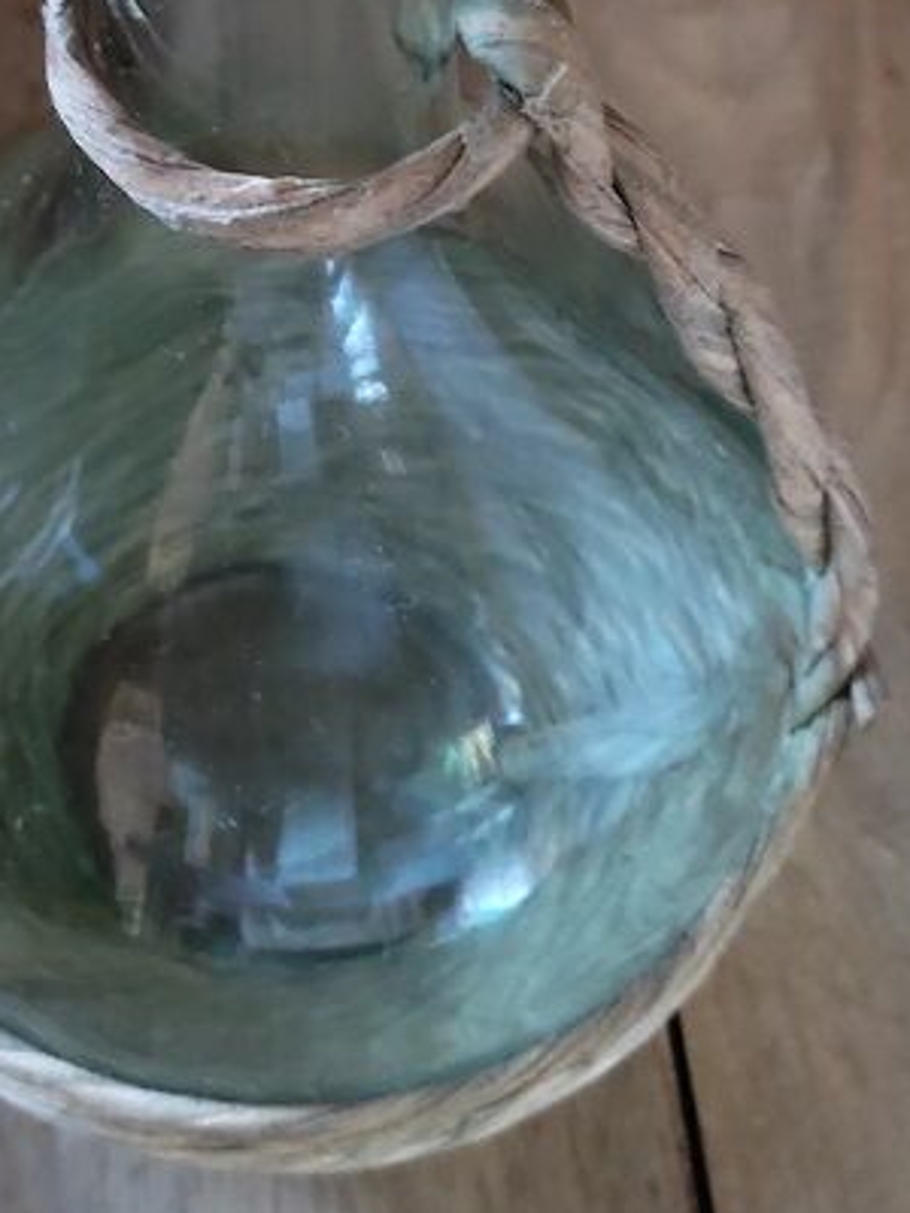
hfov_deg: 27.8
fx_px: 1823
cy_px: 373
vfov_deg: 36.3
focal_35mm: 52
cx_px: 297
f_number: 1.79
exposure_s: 1/14
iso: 6286
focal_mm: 4.74
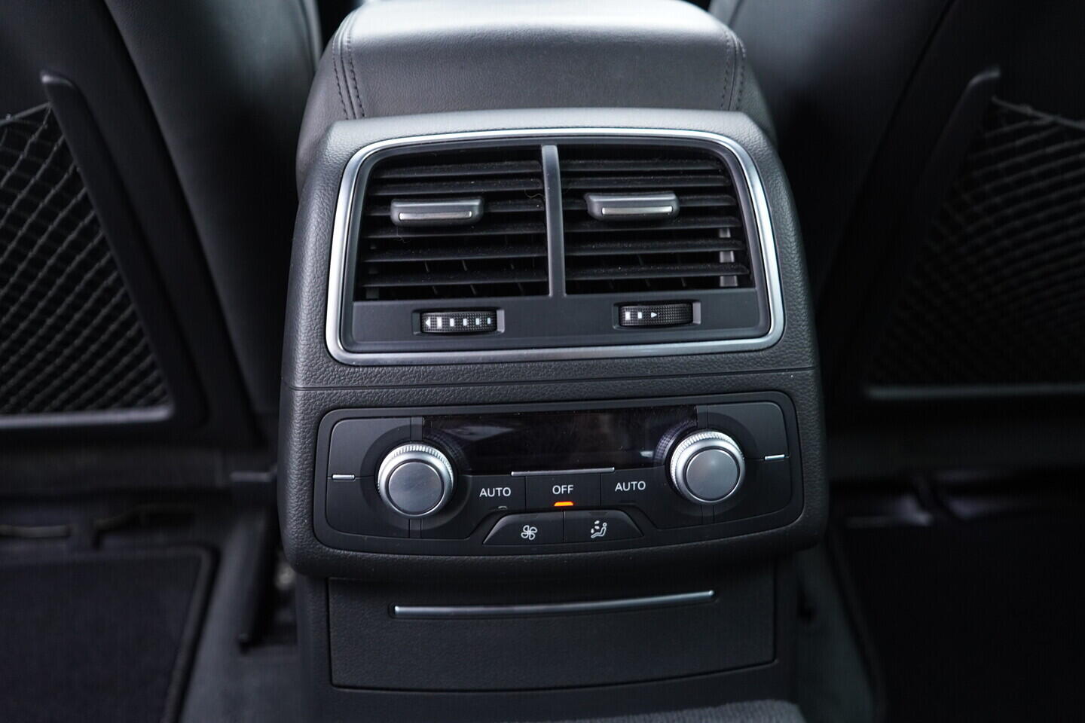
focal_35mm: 36
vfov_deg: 36.9
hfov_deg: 53.1
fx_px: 1085
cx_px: 542
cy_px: 362
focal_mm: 24
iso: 800
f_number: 2.8
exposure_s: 1/40
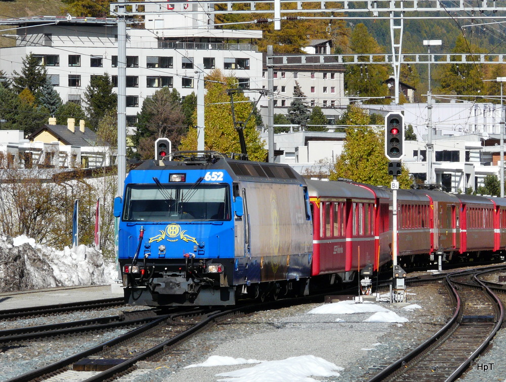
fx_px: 3253
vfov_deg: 6.7
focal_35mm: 222
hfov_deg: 8.9
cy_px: 191
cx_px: 253
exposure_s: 1/500
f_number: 7.1
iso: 100
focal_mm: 36.5
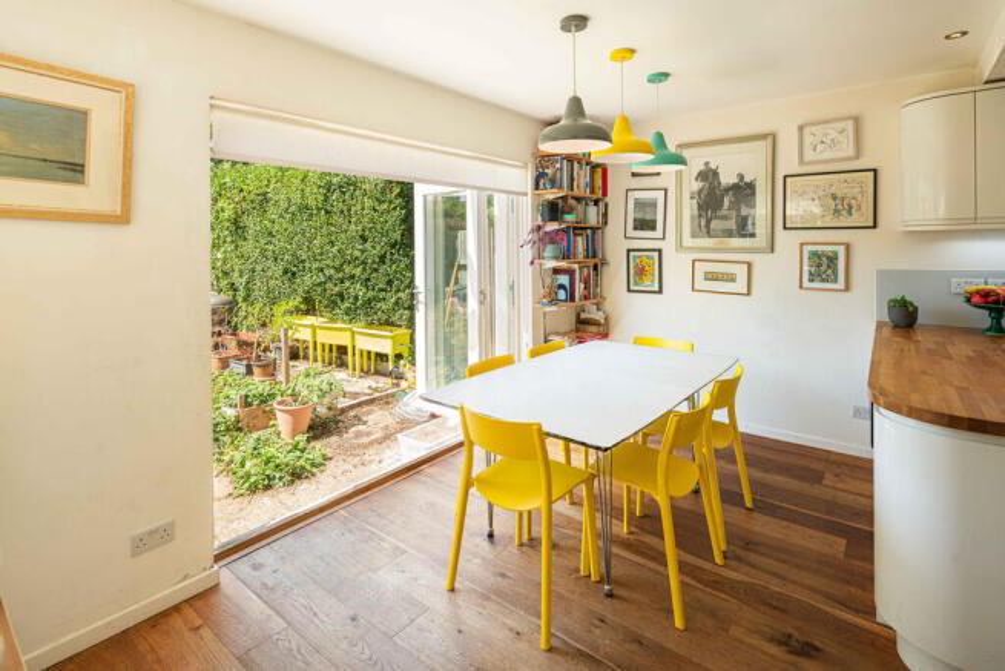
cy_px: 336
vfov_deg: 70.5
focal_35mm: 17
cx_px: 502
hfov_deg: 93.3
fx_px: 475
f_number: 8
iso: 250
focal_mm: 17
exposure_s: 1/40
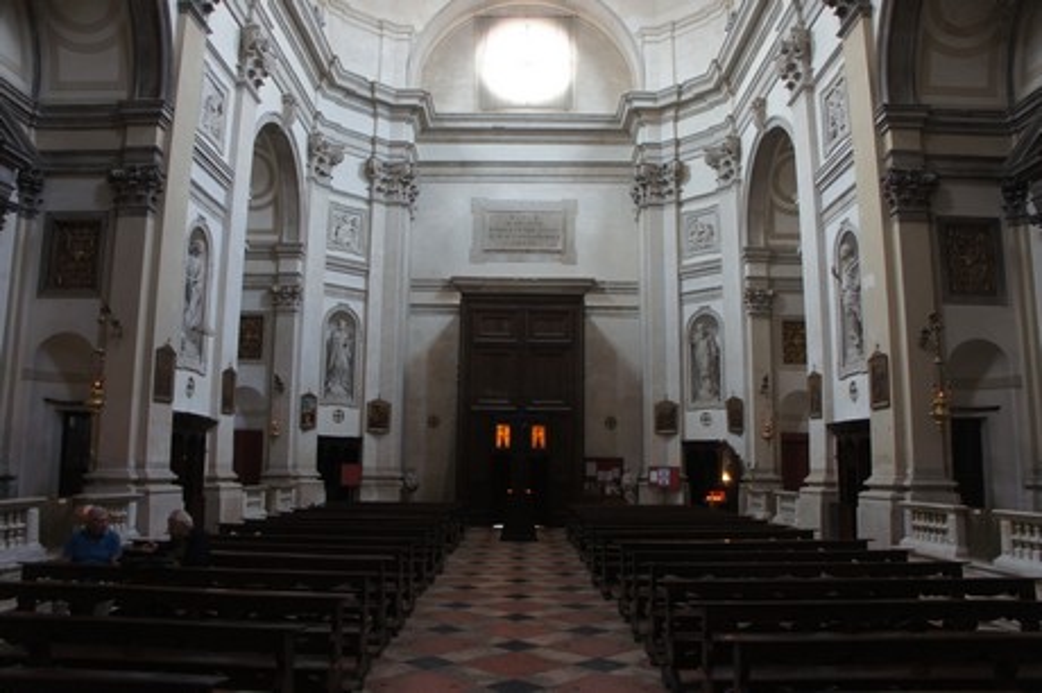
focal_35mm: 27
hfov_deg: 67.4
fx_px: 781
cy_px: 346
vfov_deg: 47.9
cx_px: 521
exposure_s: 1/30
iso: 1600
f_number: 3.5
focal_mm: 18
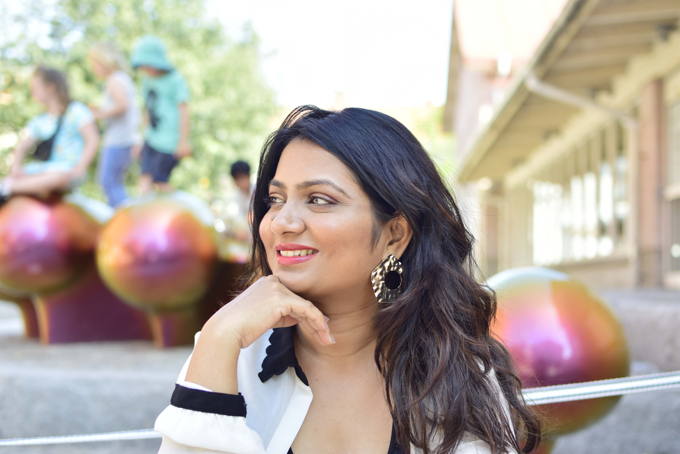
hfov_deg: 37.9
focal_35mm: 52
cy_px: 227
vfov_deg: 25.8
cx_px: 340
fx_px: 992
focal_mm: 35
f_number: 2.4
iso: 100
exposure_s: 1/250
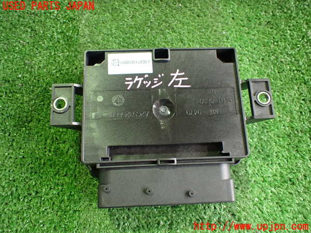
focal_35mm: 30
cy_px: 116
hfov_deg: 60.0
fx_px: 270
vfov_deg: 46.8
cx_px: 156
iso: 800
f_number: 2.3
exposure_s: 1/50
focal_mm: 5.4
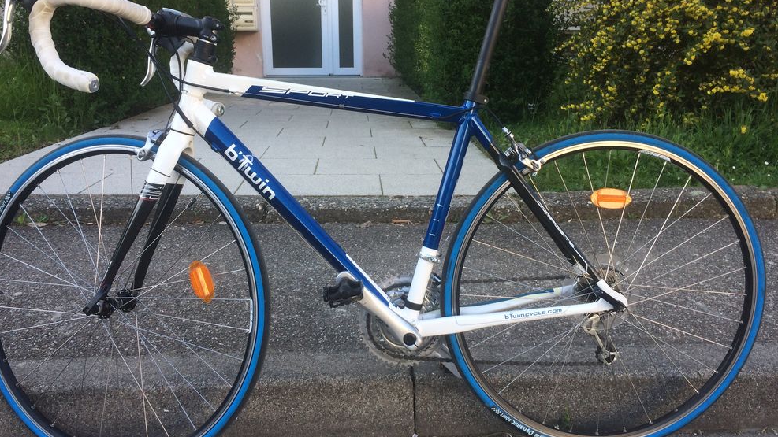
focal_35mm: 32
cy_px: 203
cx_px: 392
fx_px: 660
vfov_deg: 36.7
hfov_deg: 61.0
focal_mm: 4.15
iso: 32
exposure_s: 1/270
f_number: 2.2
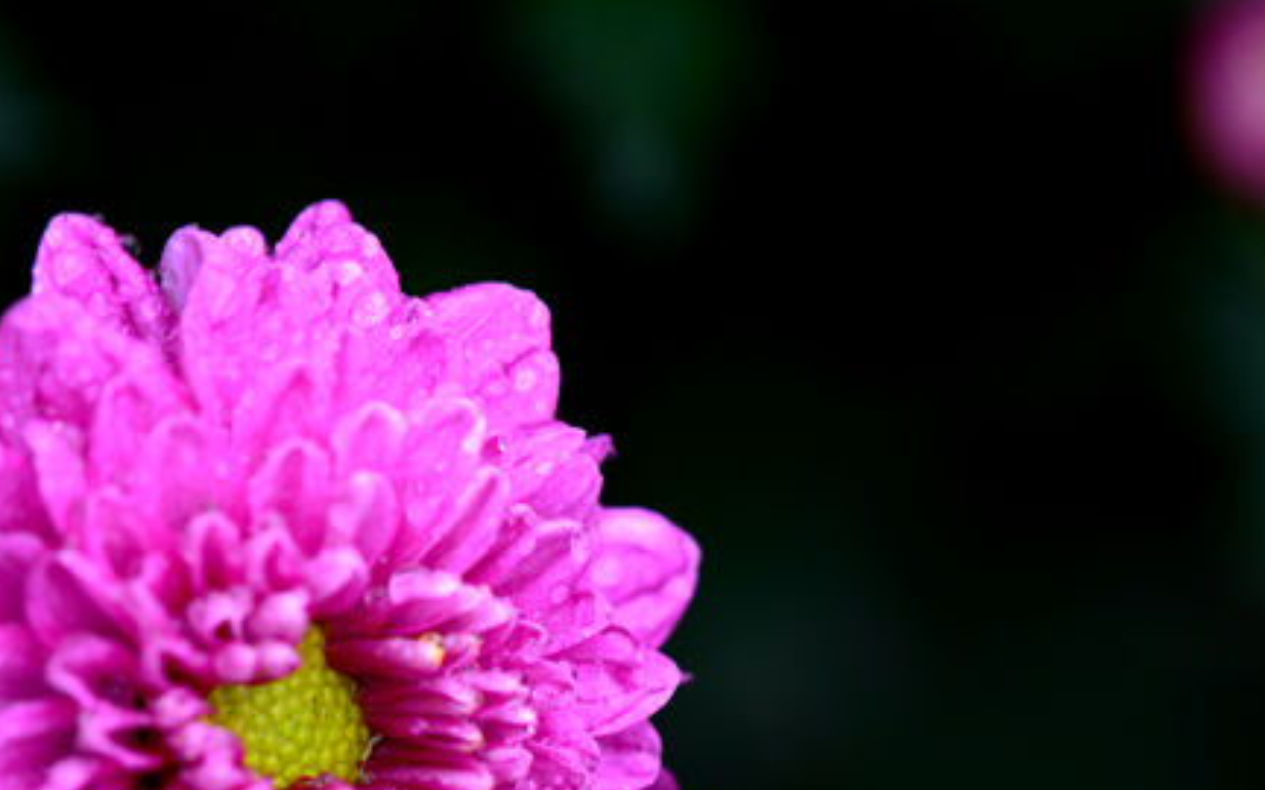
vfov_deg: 4.4
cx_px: 676
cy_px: 670
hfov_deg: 7.1
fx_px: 10237
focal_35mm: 297
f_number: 5.6
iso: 280
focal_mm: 105
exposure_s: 1/125
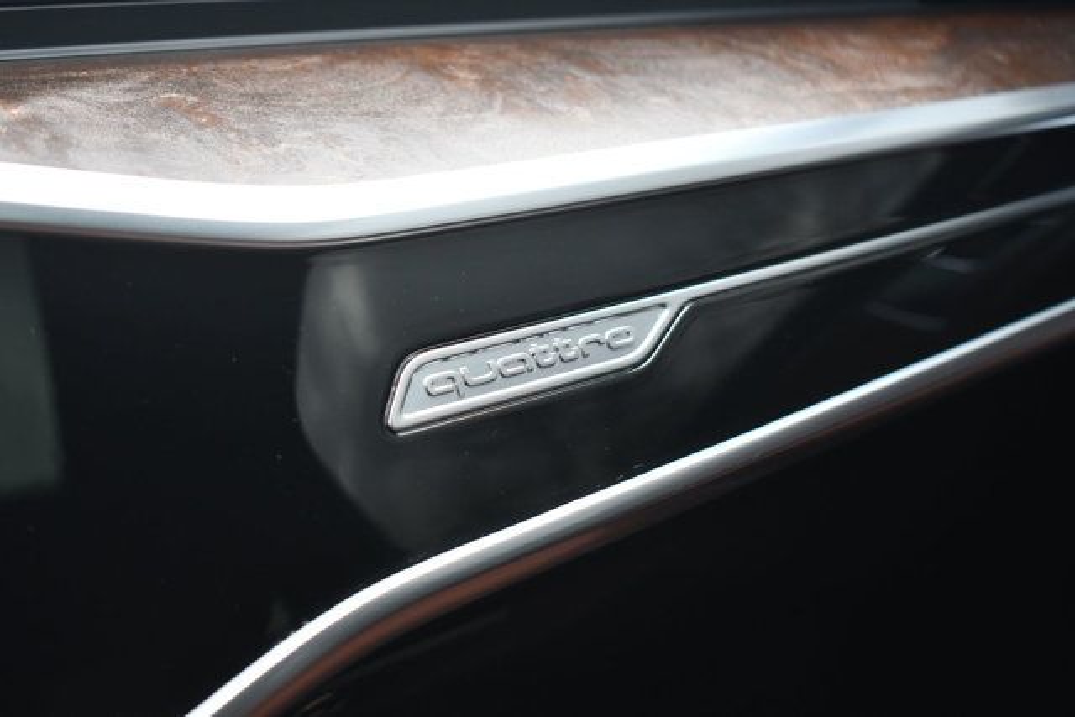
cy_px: 358
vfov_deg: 22.6
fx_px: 1792
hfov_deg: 33.4
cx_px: 538
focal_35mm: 60
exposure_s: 1/200
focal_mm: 40
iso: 800
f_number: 4.8
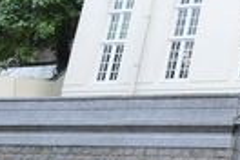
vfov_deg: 12.4
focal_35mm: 106
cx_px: 598
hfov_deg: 13.4
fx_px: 707
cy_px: -61
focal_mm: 20
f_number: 6.3
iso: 1250
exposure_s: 1/60
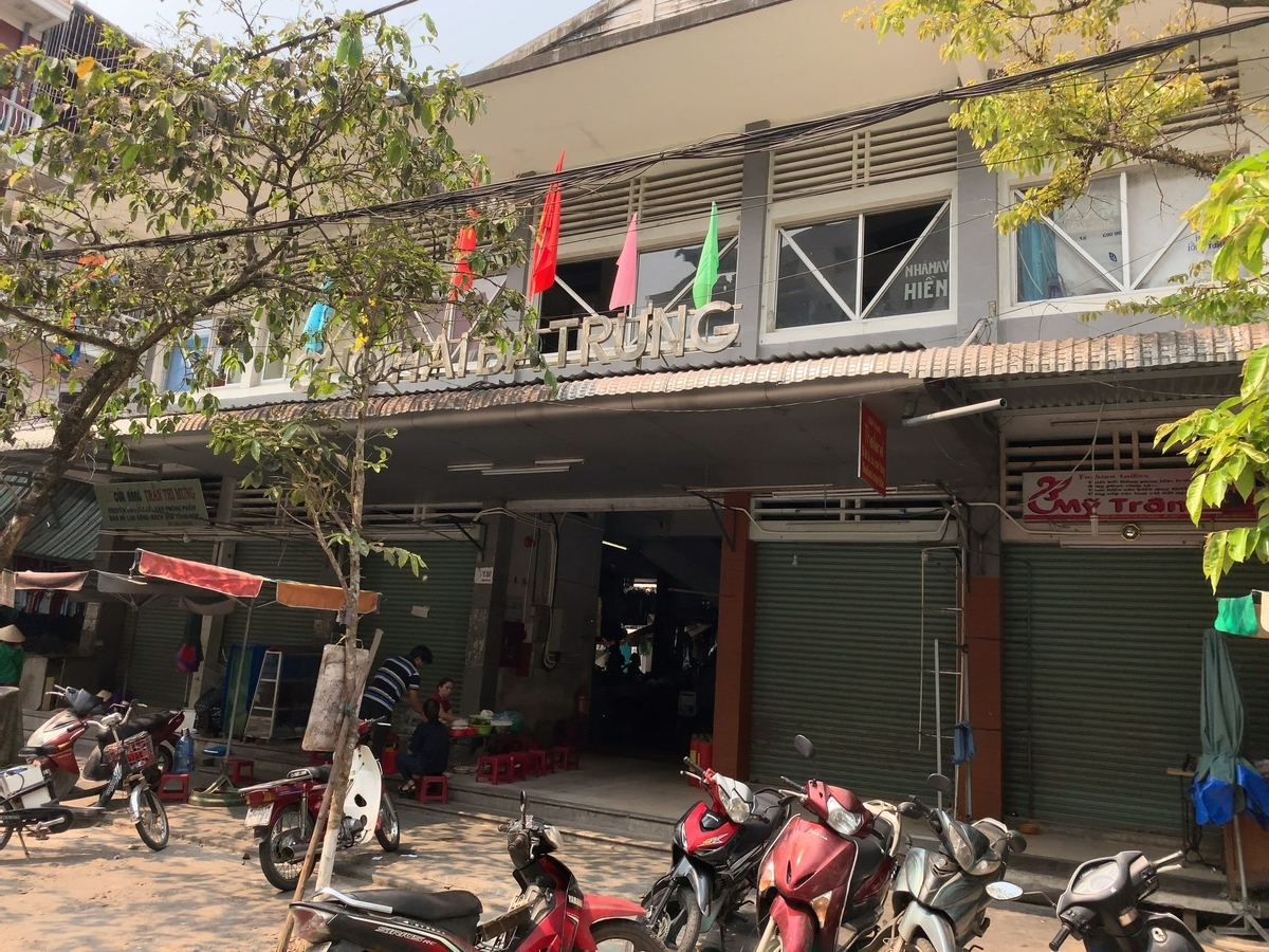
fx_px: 953
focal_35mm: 26
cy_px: 476
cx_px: 634
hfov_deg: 67.3
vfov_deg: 53.1
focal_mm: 4.25
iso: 25
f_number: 1.8
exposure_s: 1/1953
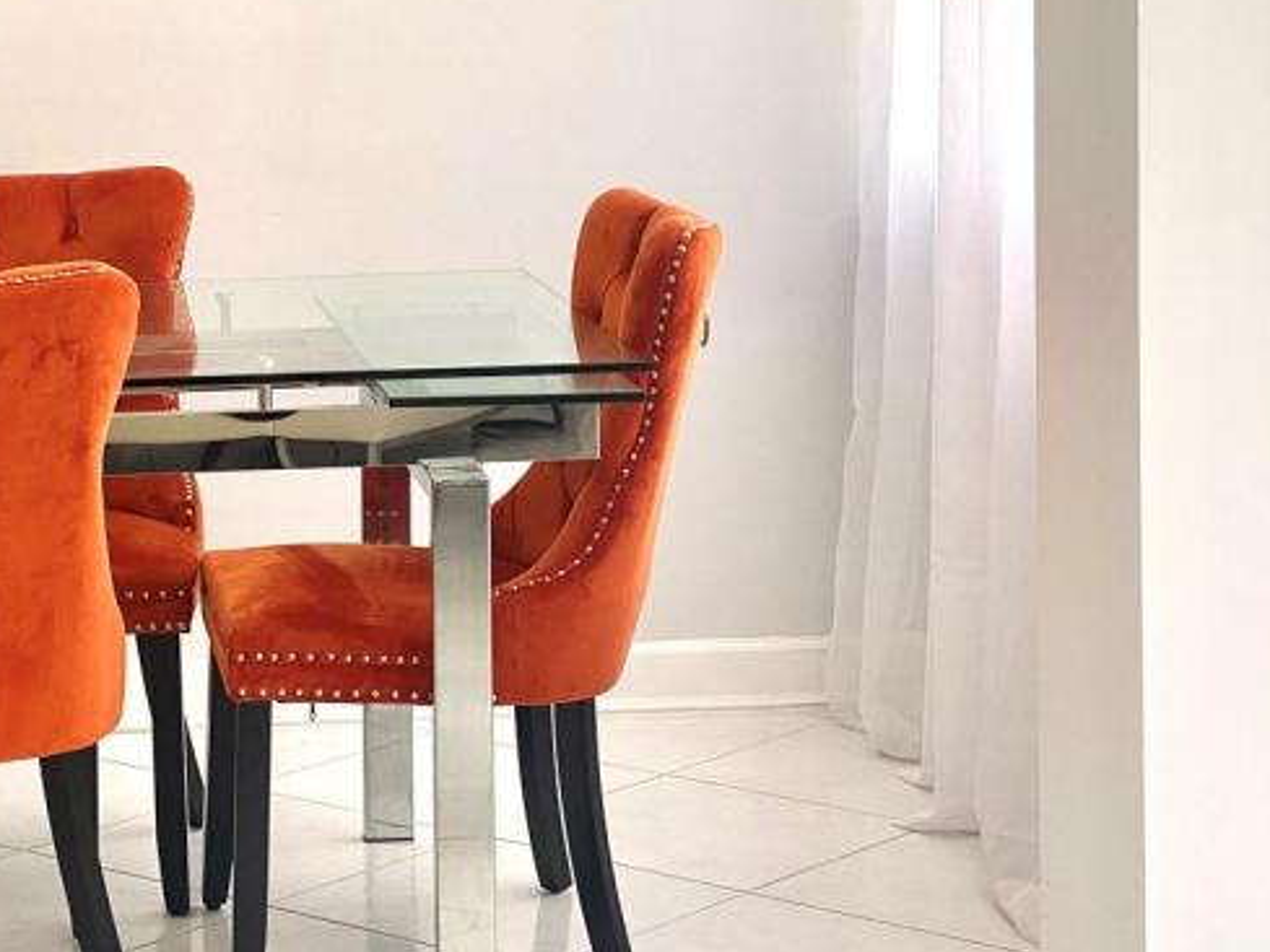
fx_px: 3743
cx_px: 93
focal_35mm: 102
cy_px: 150
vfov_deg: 14.4
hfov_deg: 18.9
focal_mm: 6
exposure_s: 1/122
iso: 25
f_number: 2
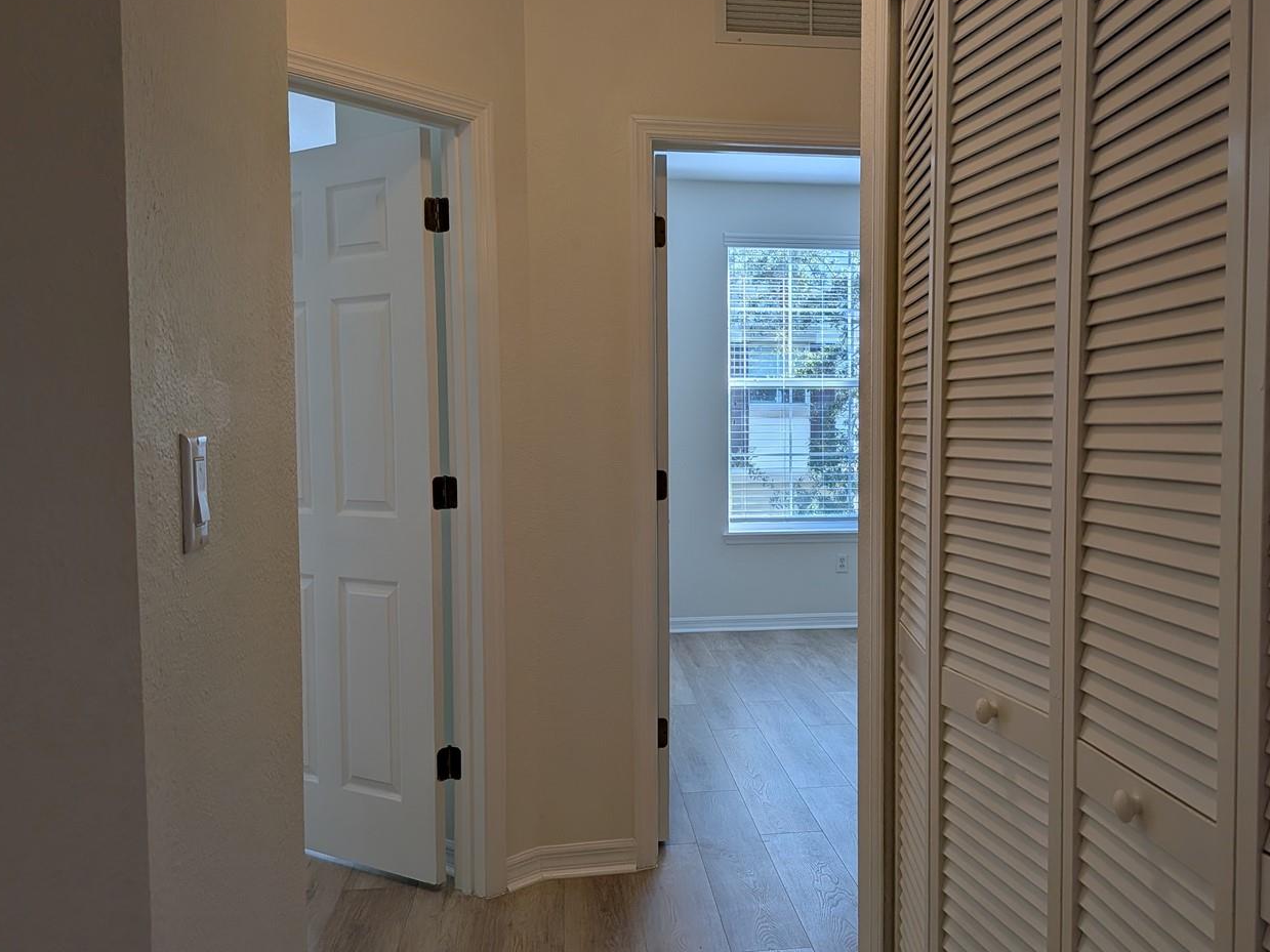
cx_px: 729
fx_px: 1137
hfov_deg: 58.1
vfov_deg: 45.4
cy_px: 468
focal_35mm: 31
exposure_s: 1/1041
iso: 34
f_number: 1.7
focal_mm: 4.53
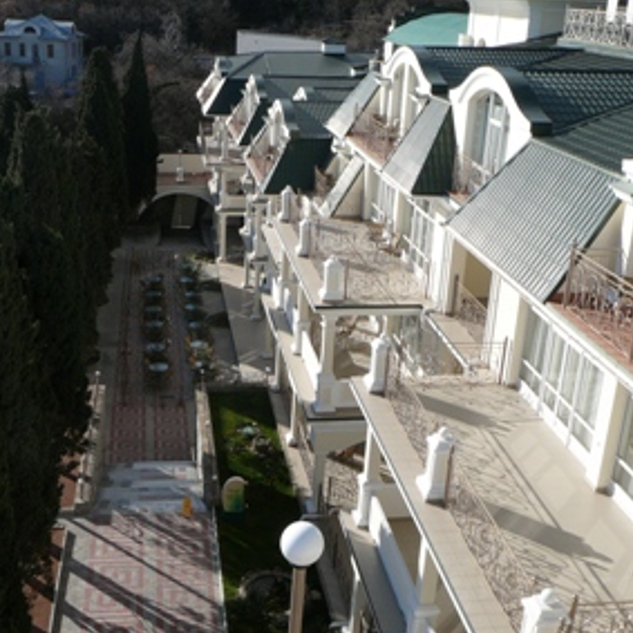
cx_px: 275
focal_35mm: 42
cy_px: 313
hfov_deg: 40.0
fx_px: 869
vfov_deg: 40.0
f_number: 5
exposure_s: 1/500
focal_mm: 5.2
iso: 80
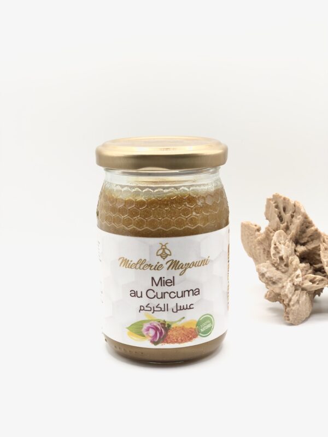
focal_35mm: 52
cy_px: 218
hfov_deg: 28.0
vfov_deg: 36.8
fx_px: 657
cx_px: 164
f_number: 2.4
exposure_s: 1/84
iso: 16
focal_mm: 6
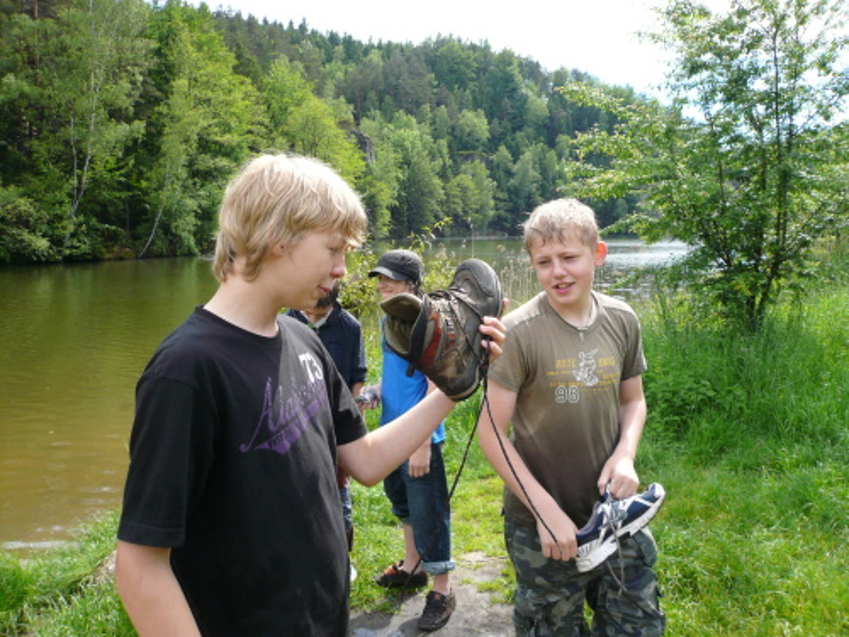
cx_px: 424
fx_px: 687
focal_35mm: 28
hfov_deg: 63.4
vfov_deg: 49.7
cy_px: 318
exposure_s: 1/400
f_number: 2.8
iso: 100
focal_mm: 4.6
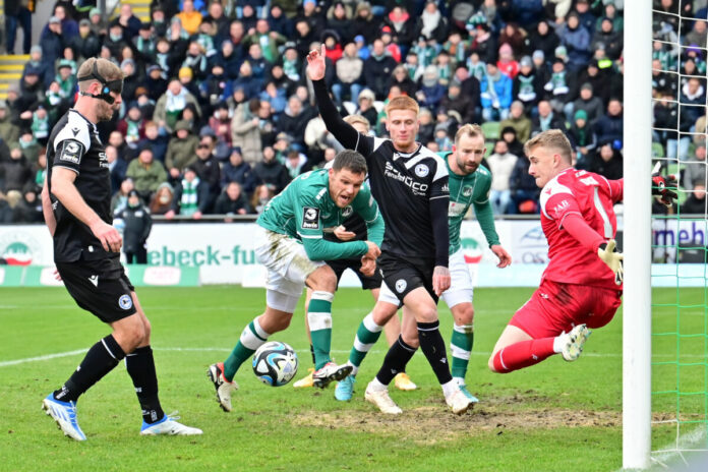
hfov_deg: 16.4
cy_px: 236
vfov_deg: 11.0
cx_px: 354
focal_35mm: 125
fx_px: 2458
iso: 2500
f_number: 4
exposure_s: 1/2000
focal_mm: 125
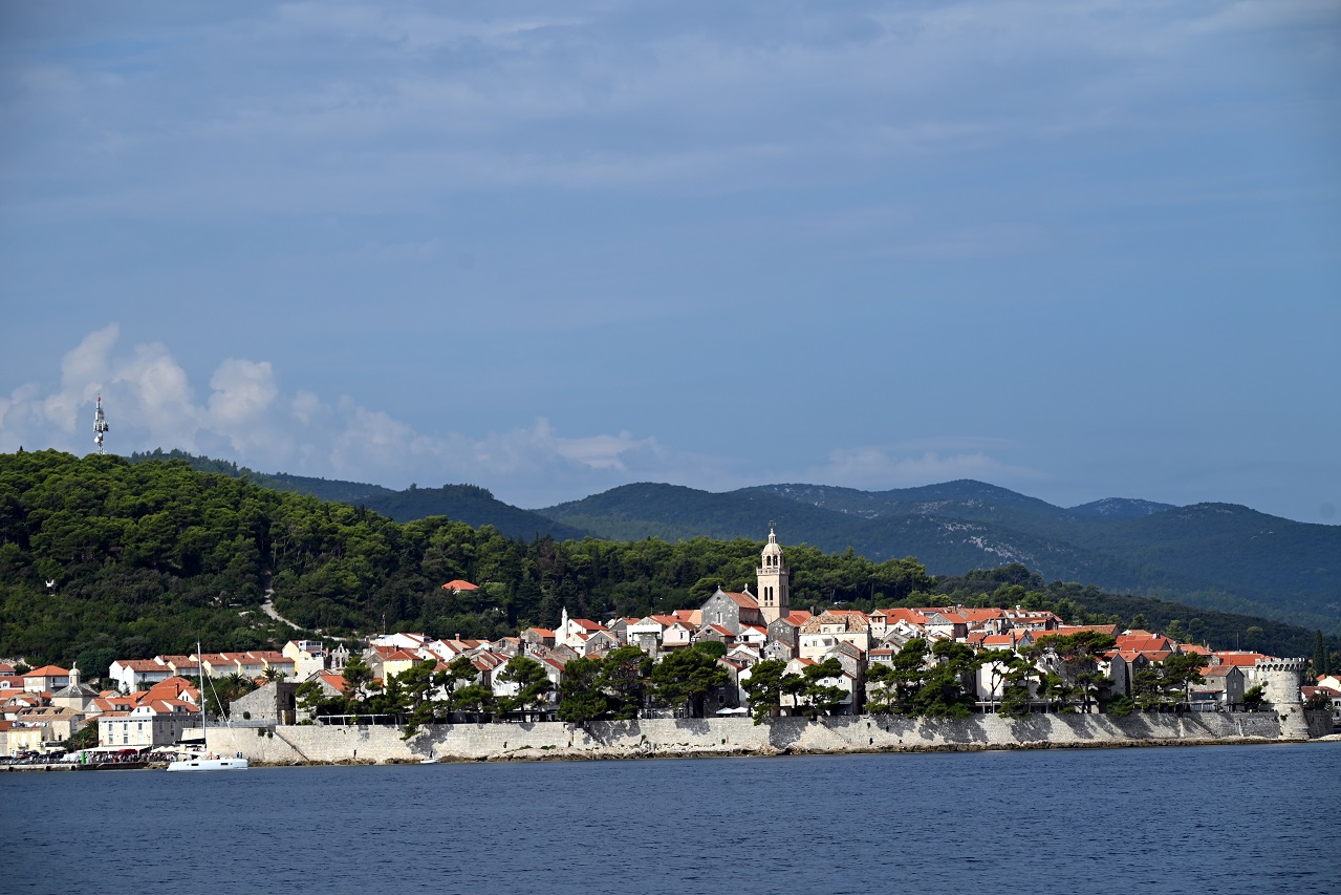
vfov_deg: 11.1
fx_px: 4619
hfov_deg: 16.5
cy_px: 444
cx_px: 673
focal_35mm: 124
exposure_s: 1/800
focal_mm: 122
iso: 100
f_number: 7.1
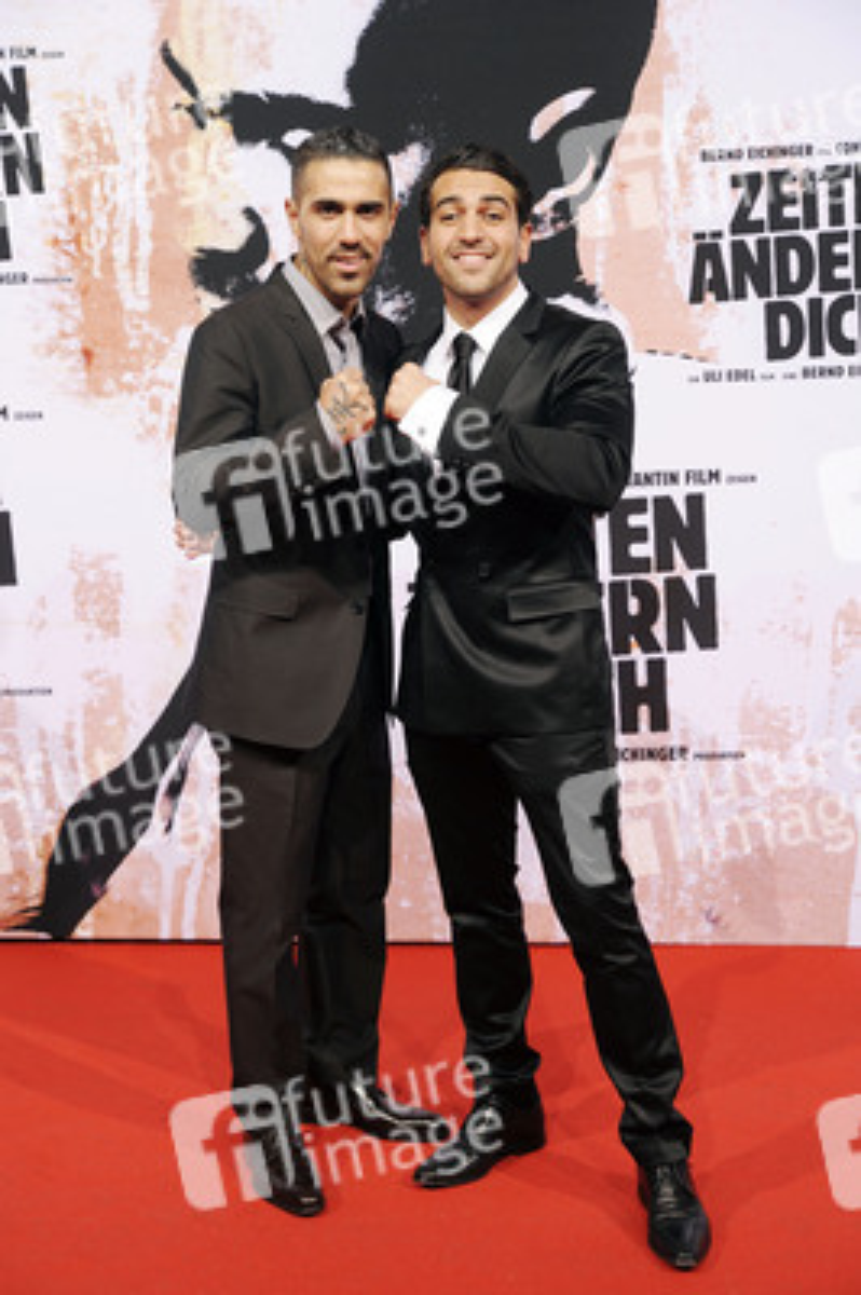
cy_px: 648
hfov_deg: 24.2
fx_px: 2012
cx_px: 430
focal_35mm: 56
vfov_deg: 35.7
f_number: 5.6
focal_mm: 56
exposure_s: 1/125
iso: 400
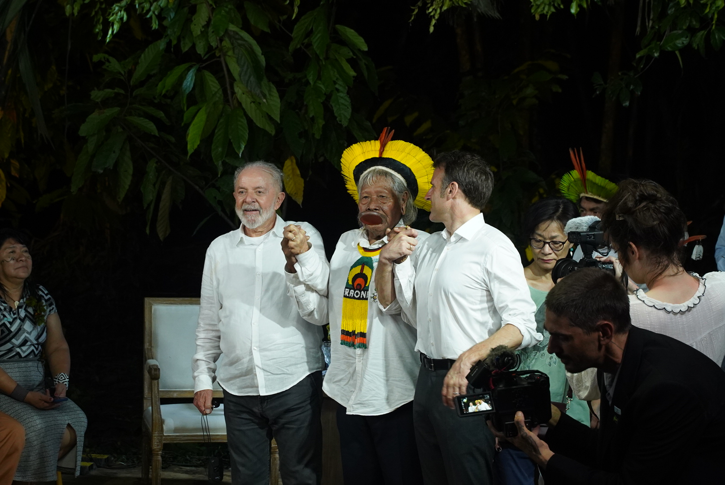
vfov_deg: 12.3
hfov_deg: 18.2
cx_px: 362
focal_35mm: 112
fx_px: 2257
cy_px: 242
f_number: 7.1
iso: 2500
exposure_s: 1/125
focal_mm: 75
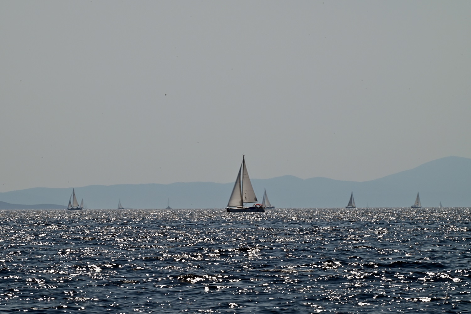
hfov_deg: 6.9
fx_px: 3926
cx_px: 236
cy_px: 157
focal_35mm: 300
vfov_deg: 4.6
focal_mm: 300
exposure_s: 1/320
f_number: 29
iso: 280
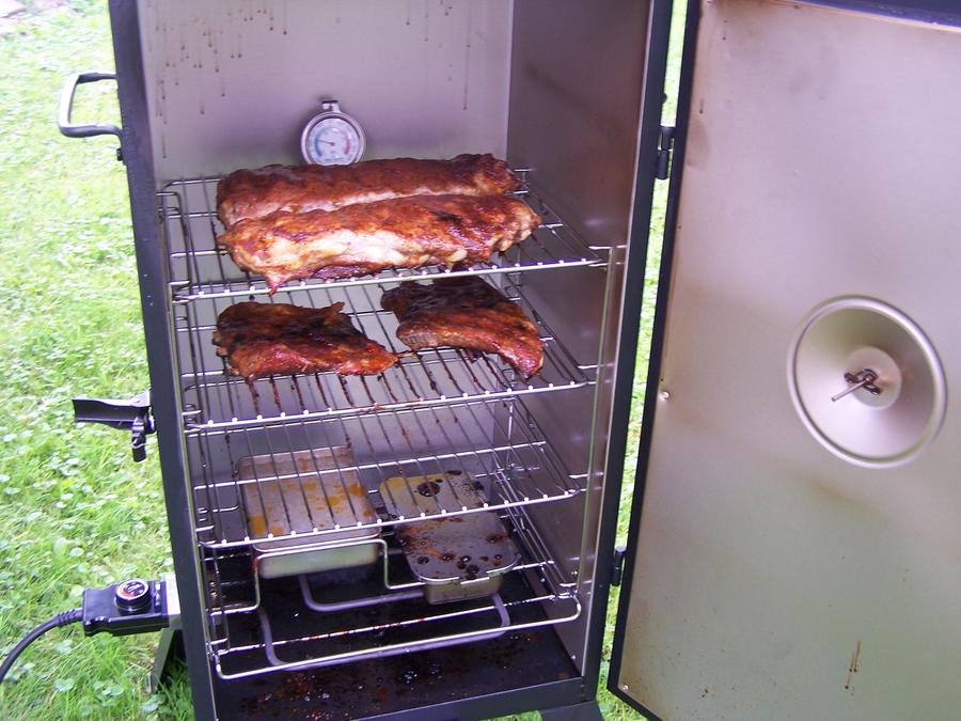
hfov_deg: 49.0
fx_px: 1055
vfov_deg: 37.7
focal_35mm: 38
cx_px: 480
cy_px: 360
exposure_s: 1/30
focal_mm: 6.3
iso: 100
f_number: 2.8
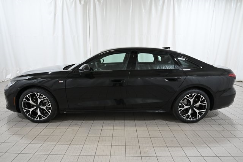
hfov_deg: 86.9
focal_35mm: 19
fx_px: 128
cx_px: 122
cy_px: 81
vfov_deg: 64.5
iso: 640
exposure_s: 1/30
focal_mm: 19
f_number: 6.3
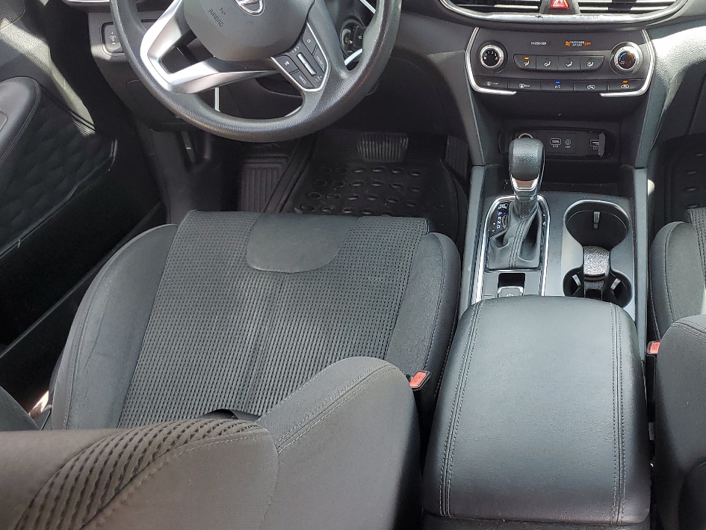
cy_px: 262
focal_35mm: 44
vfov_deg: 32.9
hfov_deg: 42.0
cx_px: 504
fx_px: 898
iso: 50
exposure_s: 1/172
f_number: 1.5
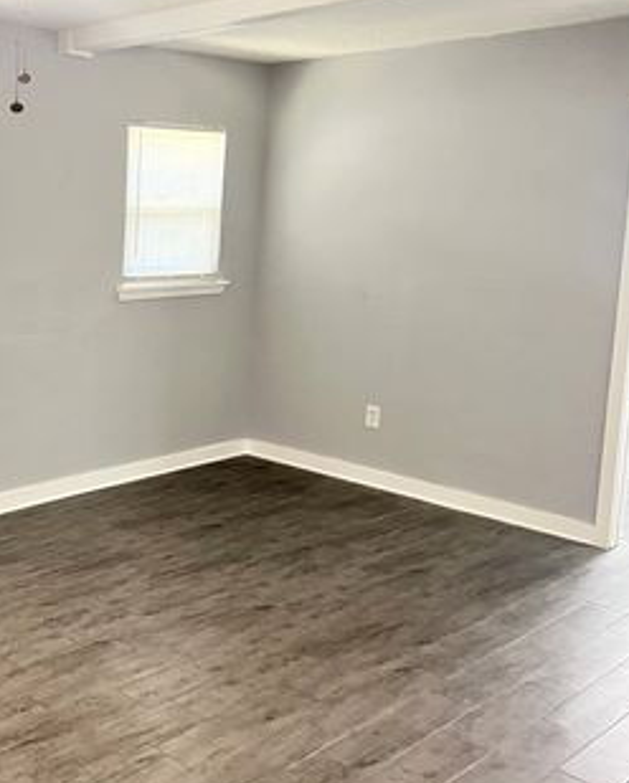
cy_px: 361
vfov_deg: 44.7
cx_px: 43
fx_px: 952
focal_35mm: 41
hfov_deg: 34.2
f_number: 1.5
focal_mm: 5.7
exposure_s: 1/60
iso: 400
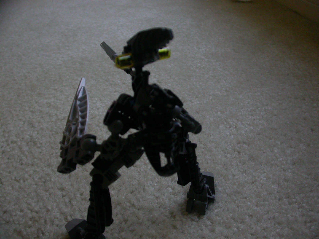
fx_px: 350
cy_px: 120
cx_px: 160
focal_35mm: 38
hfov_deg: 49.0
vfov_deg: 37.7
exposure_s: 1/125
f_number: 2.6
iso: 200
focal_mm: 7.85
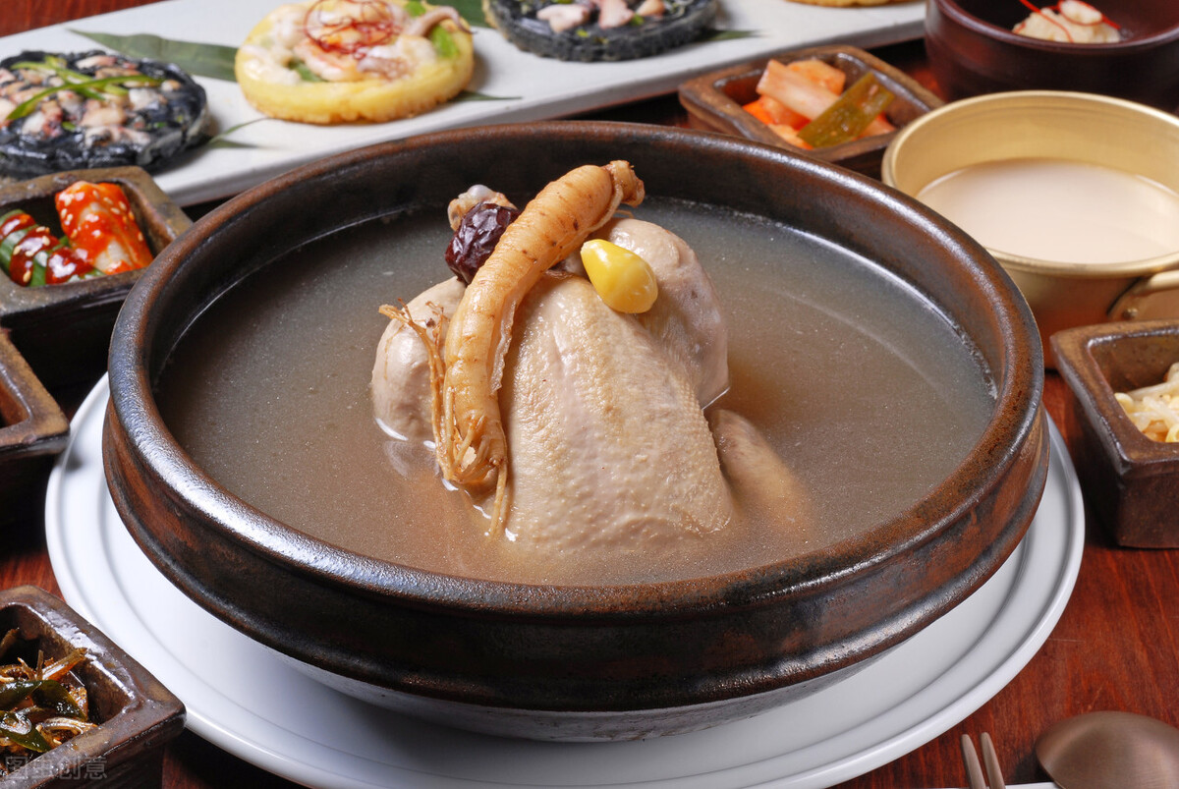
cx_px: 590
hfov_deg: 24.6
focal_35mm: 82
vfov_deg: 16.6
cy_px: 394
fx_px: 2705
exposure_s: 1/100
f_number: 11
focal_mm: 55
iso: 100
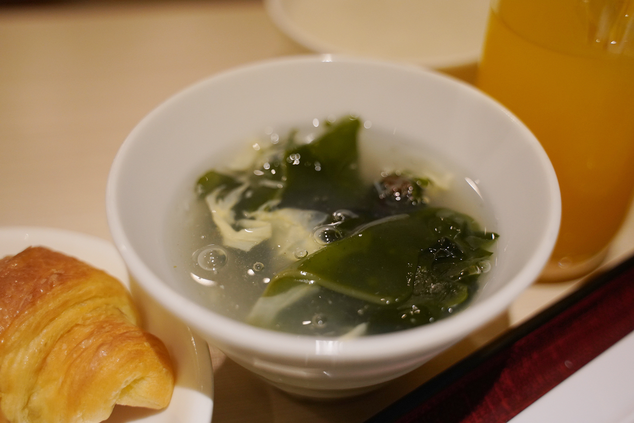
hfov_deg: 45.4
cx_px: 317
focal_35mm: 43
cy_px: 212
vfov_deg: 31.2
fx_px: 757
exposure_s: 1/60
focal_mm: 43
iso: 2000
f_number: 2.8
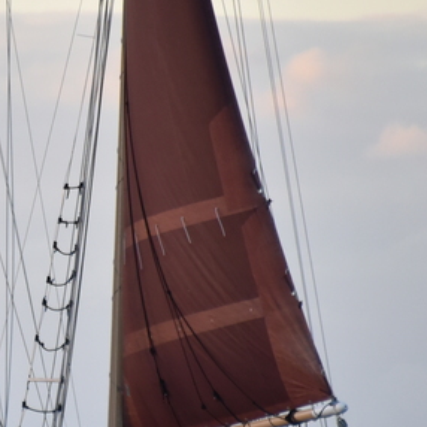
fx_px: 15924
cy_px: 227
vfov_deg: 1.5
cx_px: -76
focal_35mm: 1141
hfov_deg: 1.5
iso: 1400
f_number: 5.6
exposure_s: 1/640
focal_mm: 300
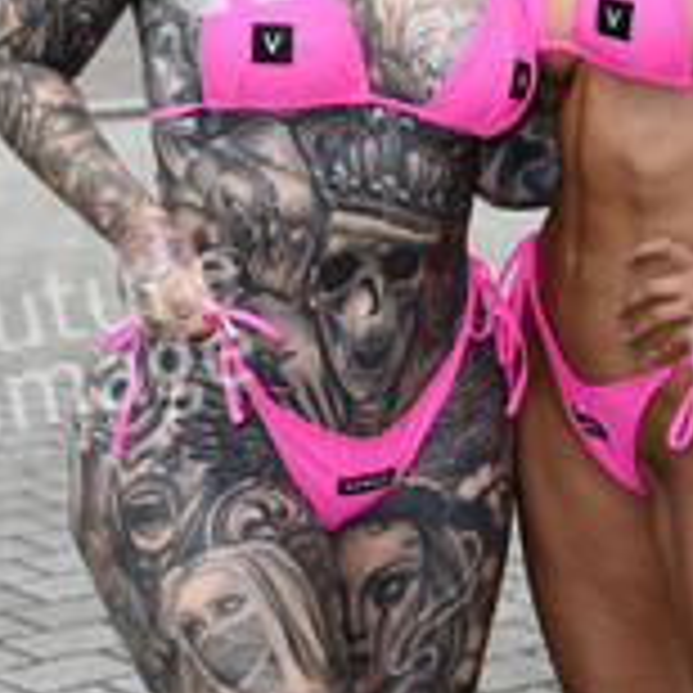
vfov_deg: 16.3
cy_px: 135
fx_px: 2401
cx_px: 513
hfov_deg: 16.3
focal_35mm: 106
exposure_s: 1/160
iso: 640
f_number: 5
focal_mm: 48
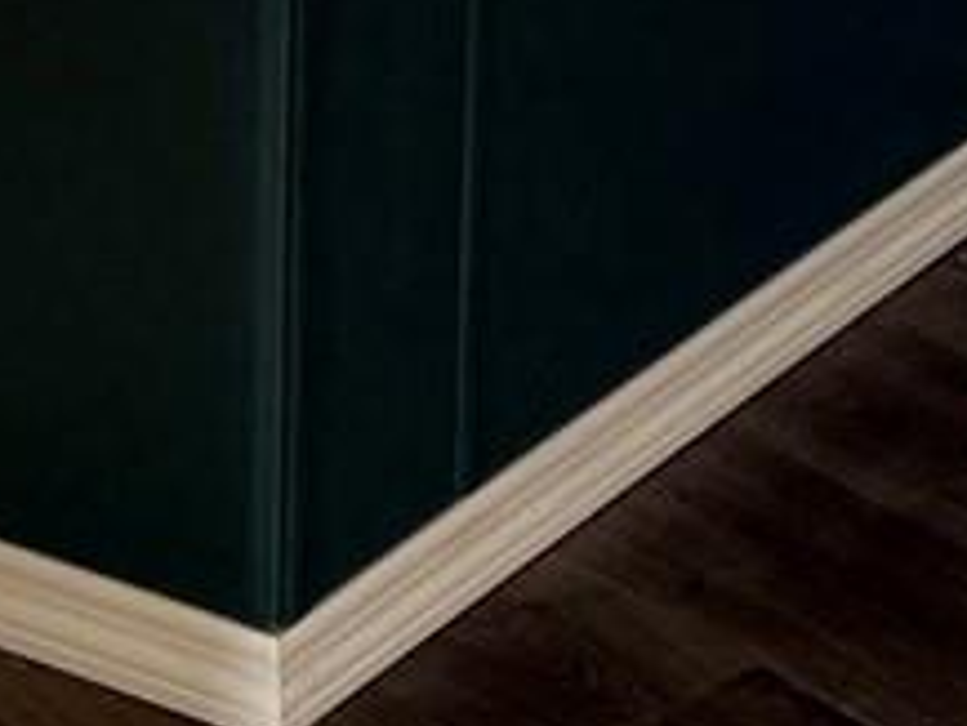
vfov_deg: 7.6
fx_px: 4947
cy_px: -1207
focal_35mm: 177
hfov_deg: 11.1
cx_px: 811
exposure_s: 1/120
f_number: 1.78
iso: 200
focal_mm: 6.76
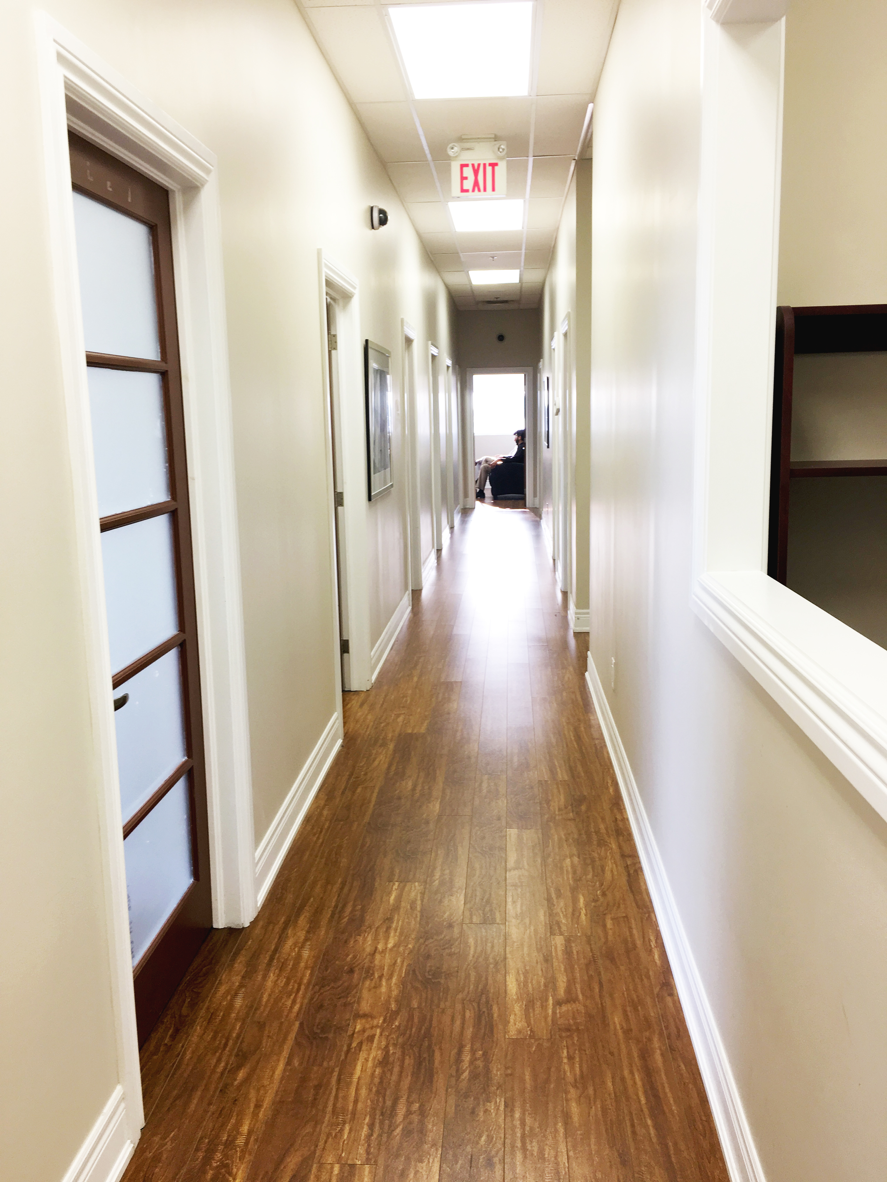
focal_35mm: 29
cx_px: 444
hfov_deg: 48.2
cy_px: 591
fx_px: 991
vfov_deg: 61.7
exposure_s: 1/30
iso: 25
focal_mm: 4.15
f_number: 2.2
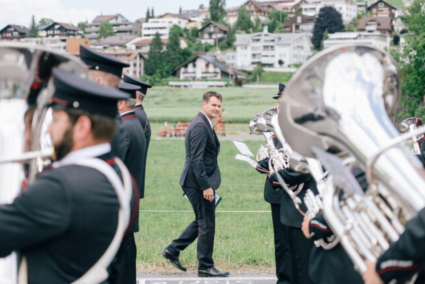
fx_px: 838
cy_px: 141
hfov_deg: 28.4
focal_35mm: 71
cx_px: 214
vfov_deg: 19.2
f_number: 2.8
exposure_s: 1/500
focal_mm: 70
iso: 100
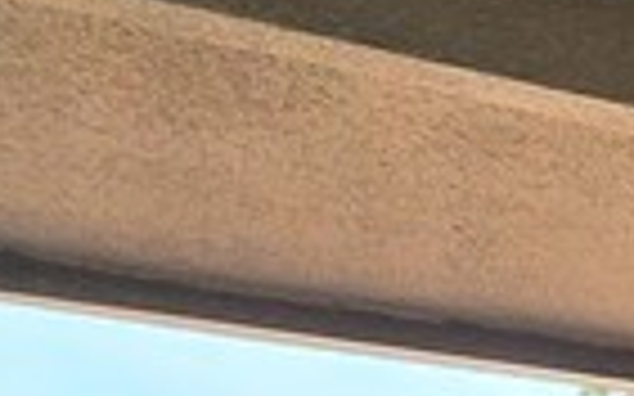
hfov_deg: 11.4
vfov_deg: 10.0
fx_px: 1727
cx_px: 1915
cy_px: 1156
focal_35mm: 100
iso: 50
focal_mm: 2.2
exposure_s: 1/256
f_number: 2.2
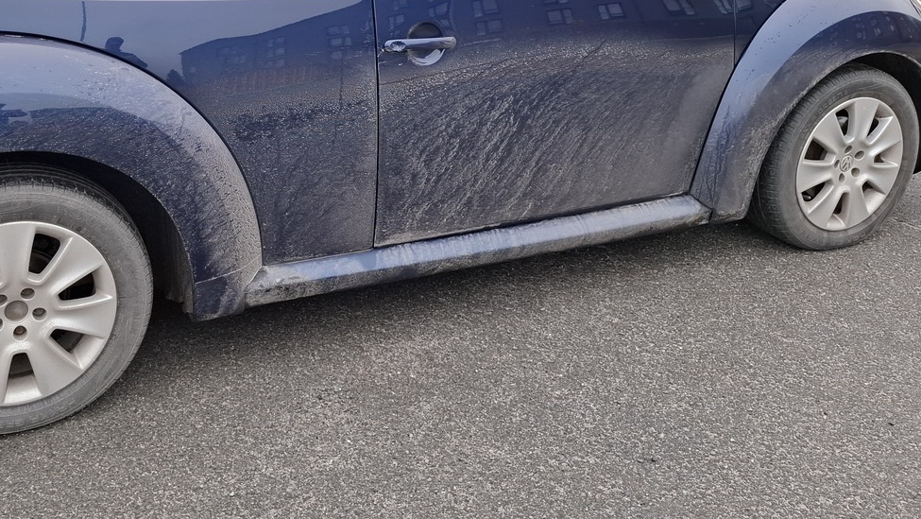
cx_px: 320
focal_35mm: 37
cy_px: 78
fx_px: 904
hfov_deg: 53.1
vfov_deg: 30.9
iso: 50
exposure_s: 1/133
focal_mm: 5.54
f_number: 1.8
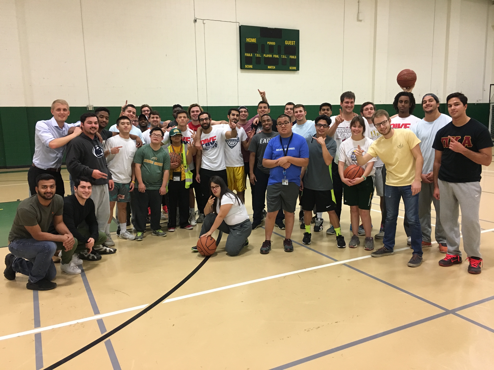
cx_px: 247
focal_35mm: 29
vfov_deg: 48.2
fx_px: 414
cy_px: 185
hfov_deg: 61.7
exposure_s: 1/30
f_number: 2.2
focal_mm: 4.15
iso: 125
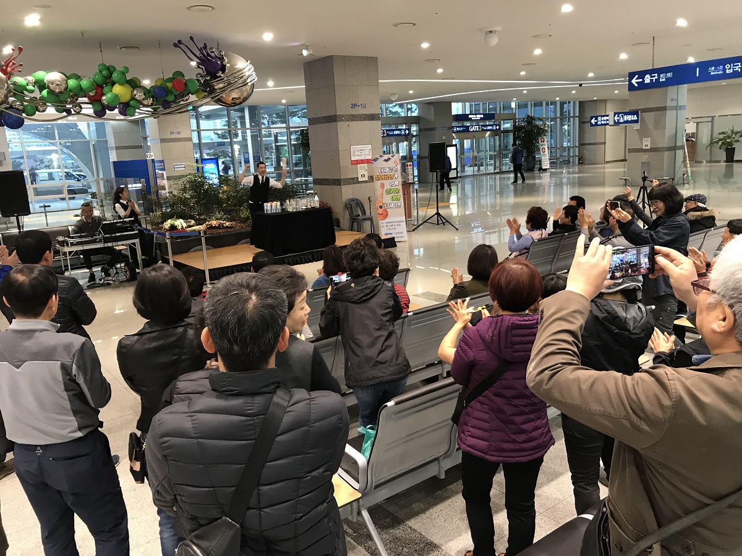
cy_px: 278
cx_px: 371
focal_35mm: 28
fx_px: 600
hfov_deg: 63.4
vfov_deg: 49.7
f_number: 1.8
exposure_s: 1/15
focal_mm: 3.99
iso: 40
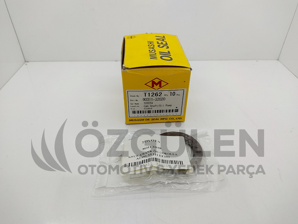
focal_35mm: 26
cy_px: 112
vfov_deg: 53.1
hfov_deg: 67.3
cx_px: 149
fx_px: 224
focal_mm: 4.74
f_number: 1.79
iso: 100
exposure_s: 1/145
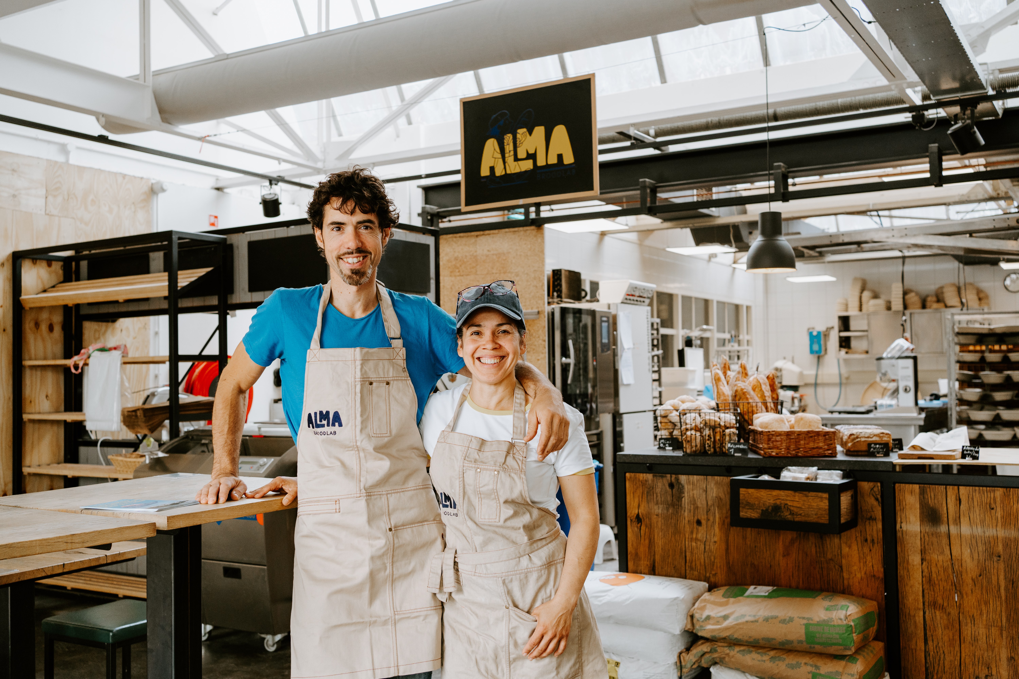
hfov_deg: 54.4
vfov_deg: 37.9
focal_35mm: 35
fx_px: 991
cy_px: 340
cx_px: 510
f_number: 4.5
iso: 800
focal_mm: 35
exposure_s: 1/320
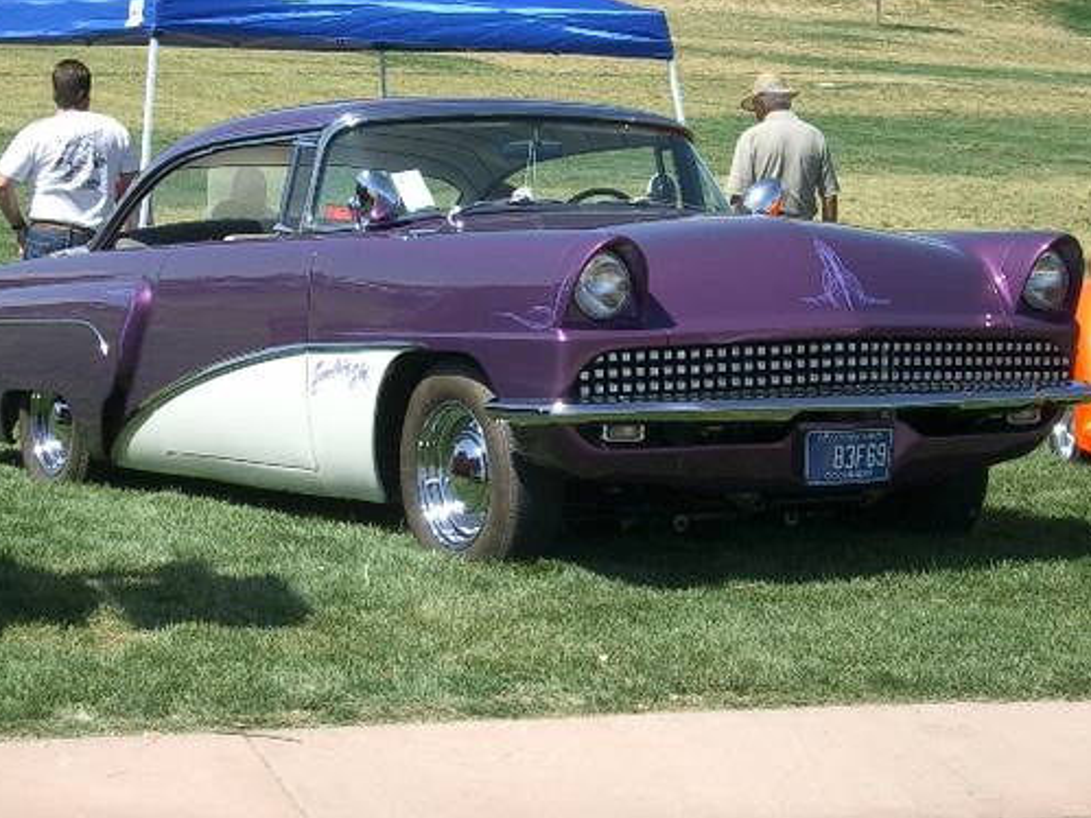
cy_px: 400
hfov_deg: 22.0
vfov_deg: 16.6
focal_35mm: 89
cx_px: 501
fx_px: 2804
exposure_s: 1/500
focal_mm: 12.2
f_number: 3.9
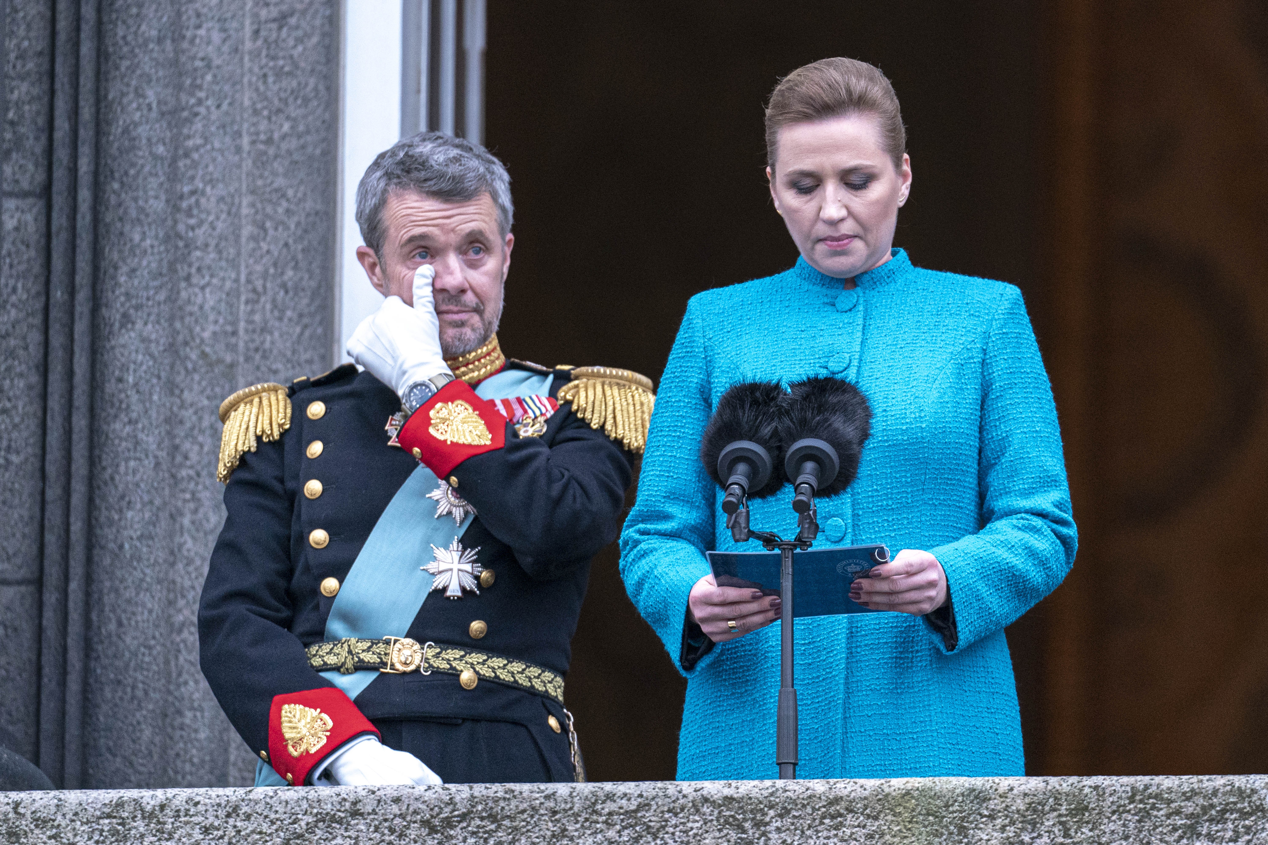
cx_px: 634
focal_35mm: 600
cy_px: 422
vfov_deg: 2.3
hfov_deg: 3.4
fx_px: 21132
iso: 2000
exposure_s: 1/500
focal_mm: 600
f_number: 4
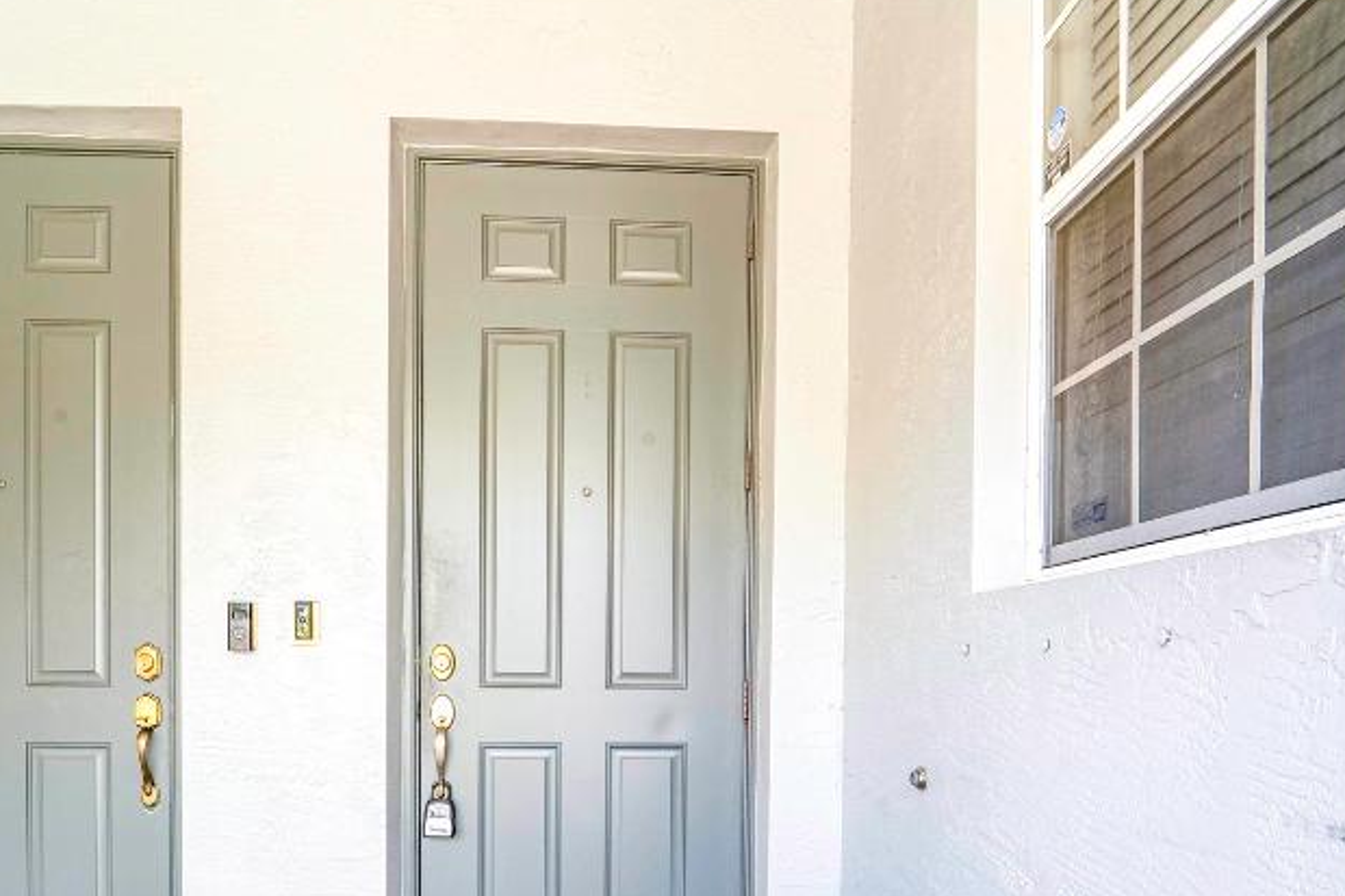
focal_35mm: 26
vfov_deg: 47.3
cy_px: 696
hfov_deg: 69.4
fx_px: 971
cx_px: 639
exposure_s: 1/125
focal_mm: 14
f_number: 18
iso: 400
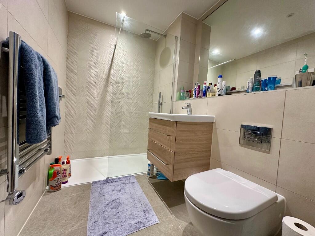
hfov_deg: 102.1
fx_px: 127
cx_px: 158
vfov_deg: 85.7
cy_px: 118
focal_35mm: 14
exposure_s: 1/100
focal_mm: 2.22
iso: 320
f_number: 2.2
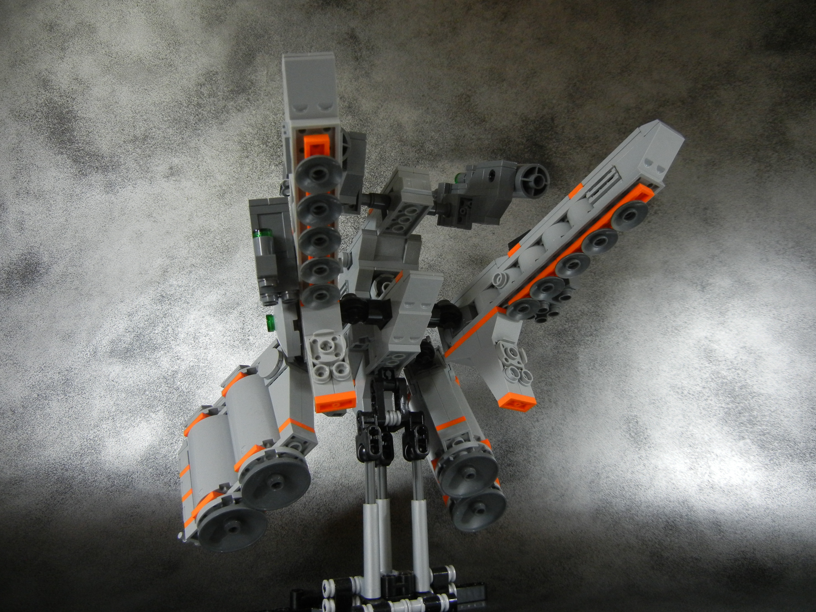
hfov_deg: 60.0
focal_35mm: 30
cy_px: 306
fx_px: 707
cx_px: 408
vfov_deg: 46.8
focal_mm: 5.4
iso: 400
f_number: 3.5
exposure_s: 1/58.8
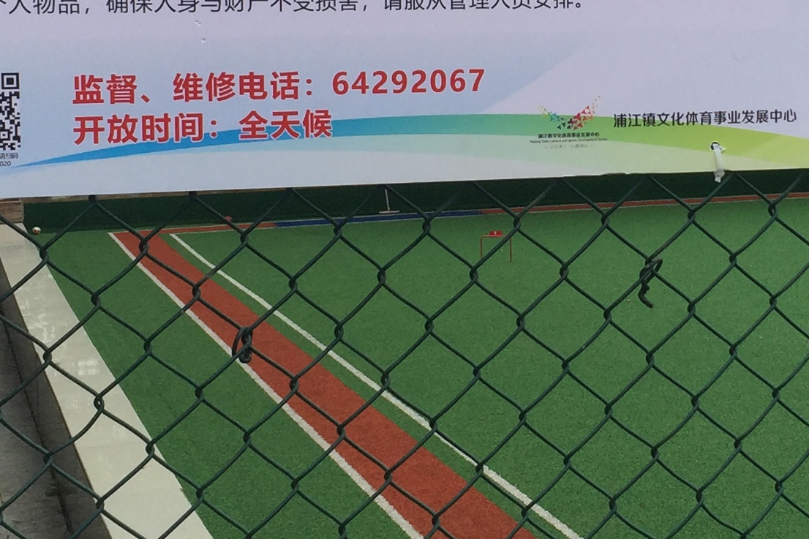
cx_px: 644
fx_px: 2000
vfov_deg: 15.3
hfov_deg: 22.6
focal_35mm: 89
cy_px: 118
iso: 32
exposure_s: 1/775
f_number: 2.2
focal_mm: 4.15
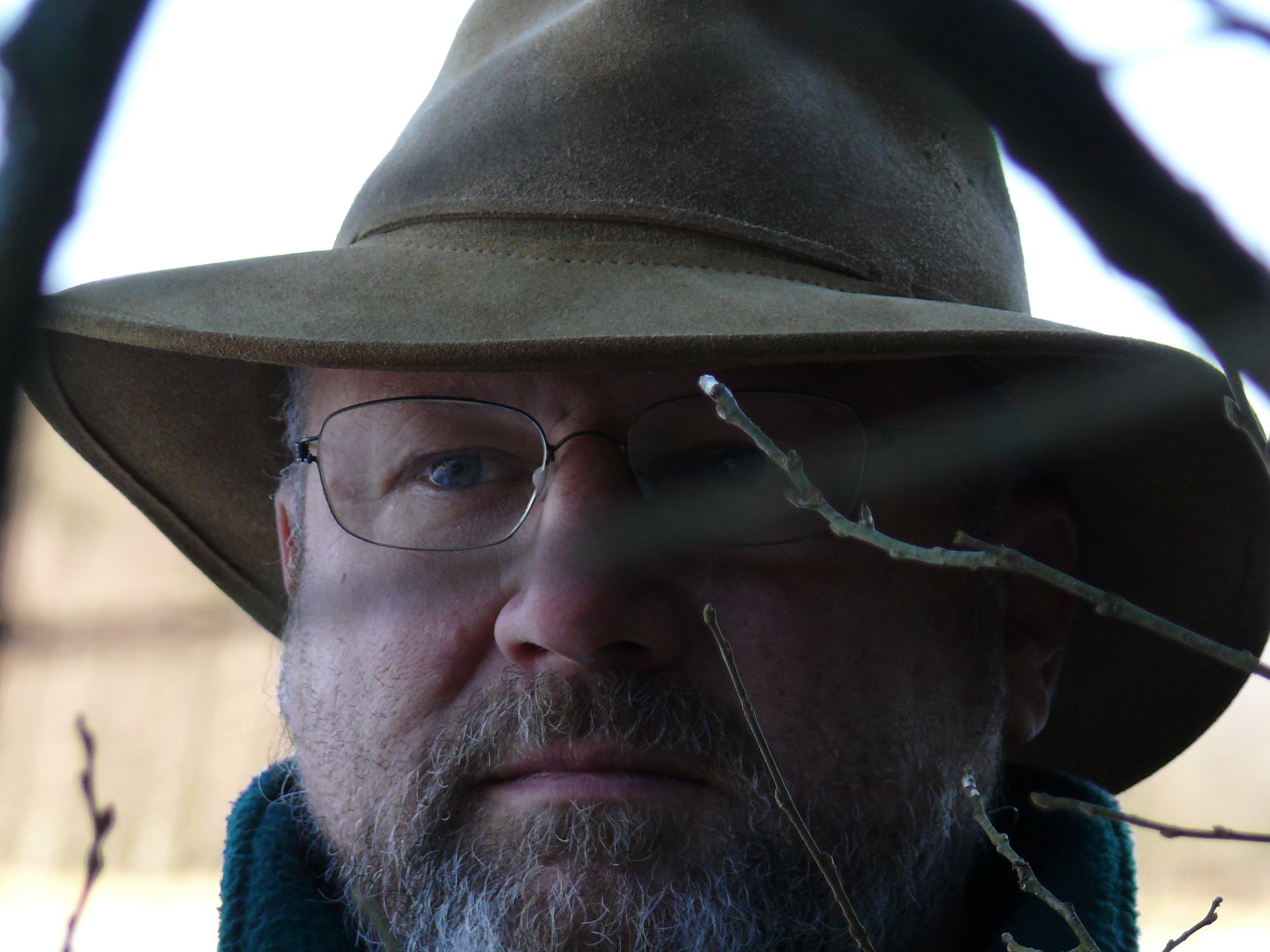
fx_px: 9465
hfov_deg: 7.7
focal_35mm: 258
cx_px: 695
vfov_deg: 5.8
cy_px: 659
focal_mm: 37.9
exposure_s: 1/125
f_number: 3.6
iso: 100
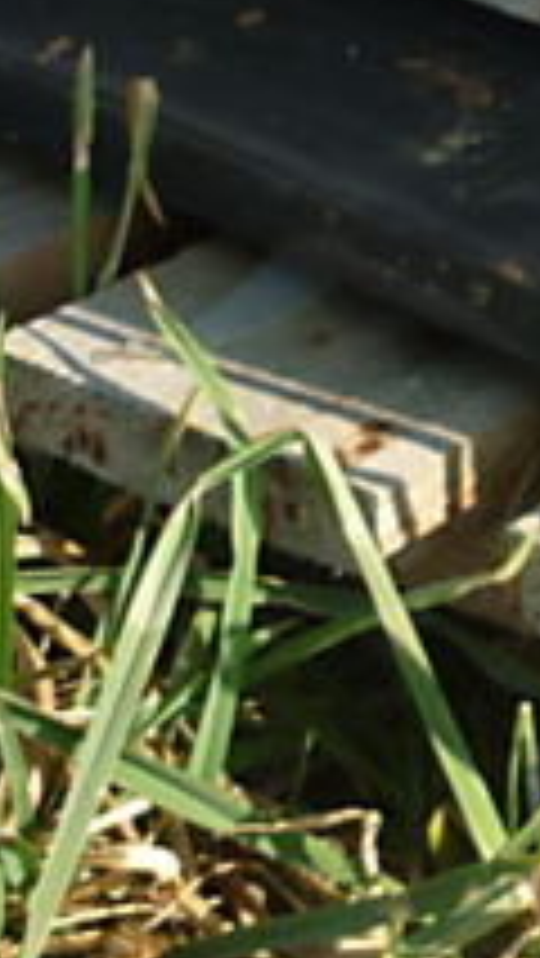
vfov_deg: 15.9
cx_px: 1386
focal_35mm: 135
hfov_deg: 8.1
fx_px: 3432
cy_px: 306
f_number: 2.8
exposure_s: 1/500
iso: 80
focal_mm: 5.5
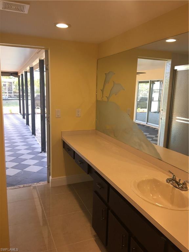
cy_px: 126
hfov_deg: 48.2
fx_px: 211
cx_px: 94
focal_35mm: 29
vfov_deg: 61.7
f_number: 2.2
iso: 32
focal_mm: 4.15
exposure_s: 1/40
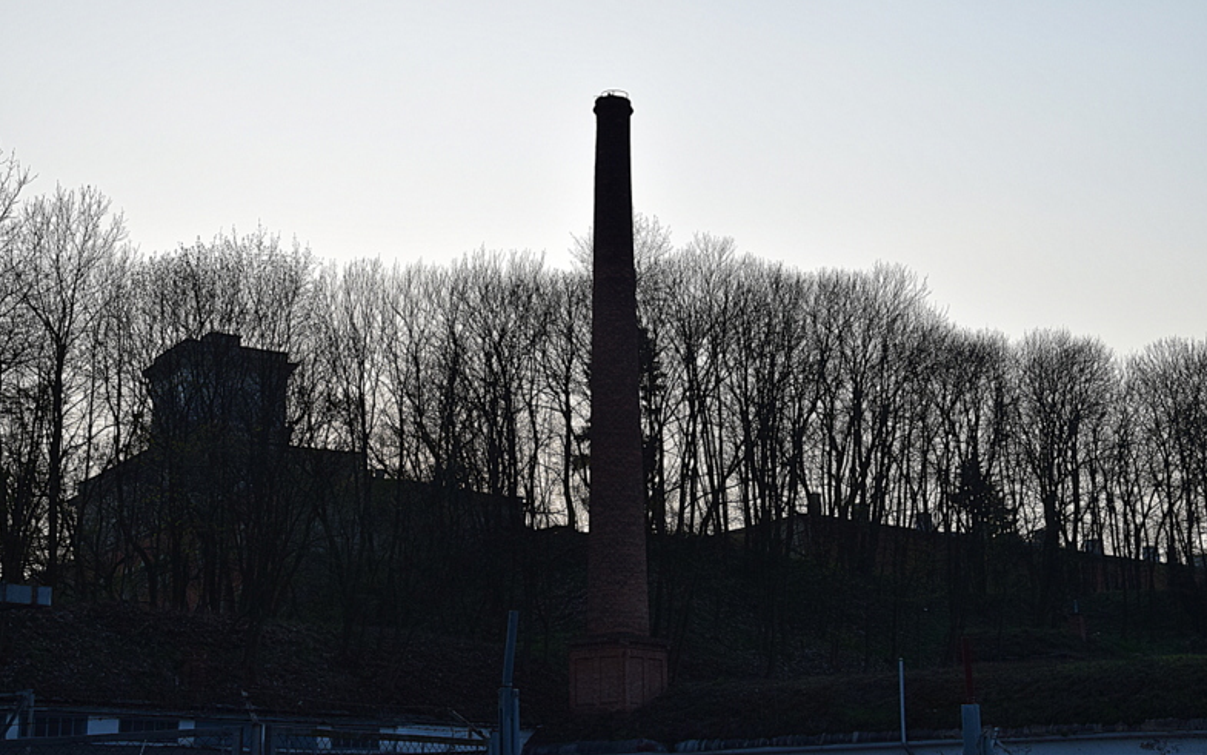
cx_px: 603
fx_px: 1794
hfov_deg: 37.2
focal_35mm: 55
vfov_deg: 23.8
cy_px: 409
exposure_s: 1/500
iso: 400
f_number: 11
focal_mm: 35
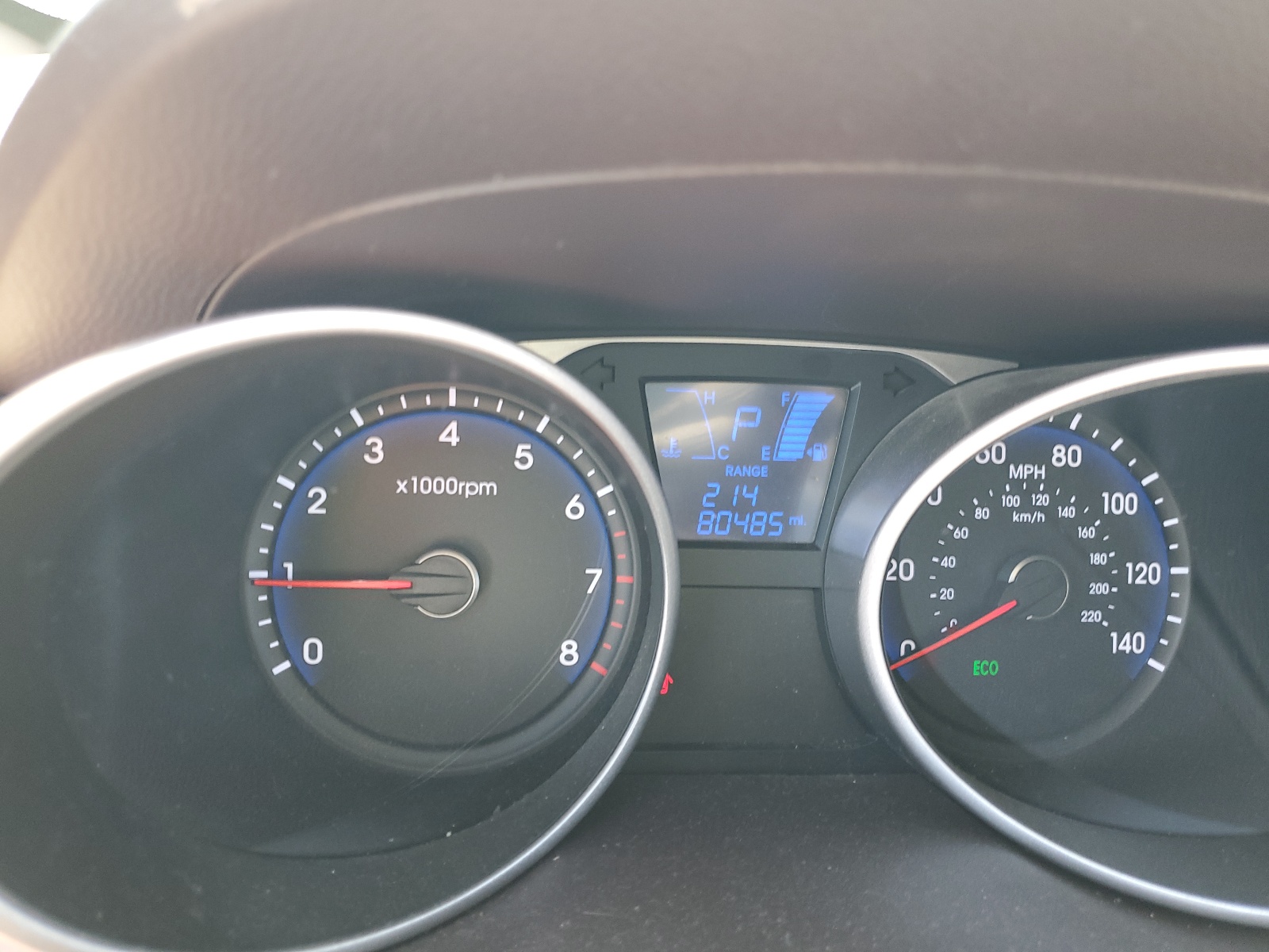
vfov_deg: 53.1
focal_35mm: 26
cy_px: 476
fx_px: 953
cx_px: 634
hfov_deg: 67.3
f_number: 1.5
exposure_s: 1/60.2
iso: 71
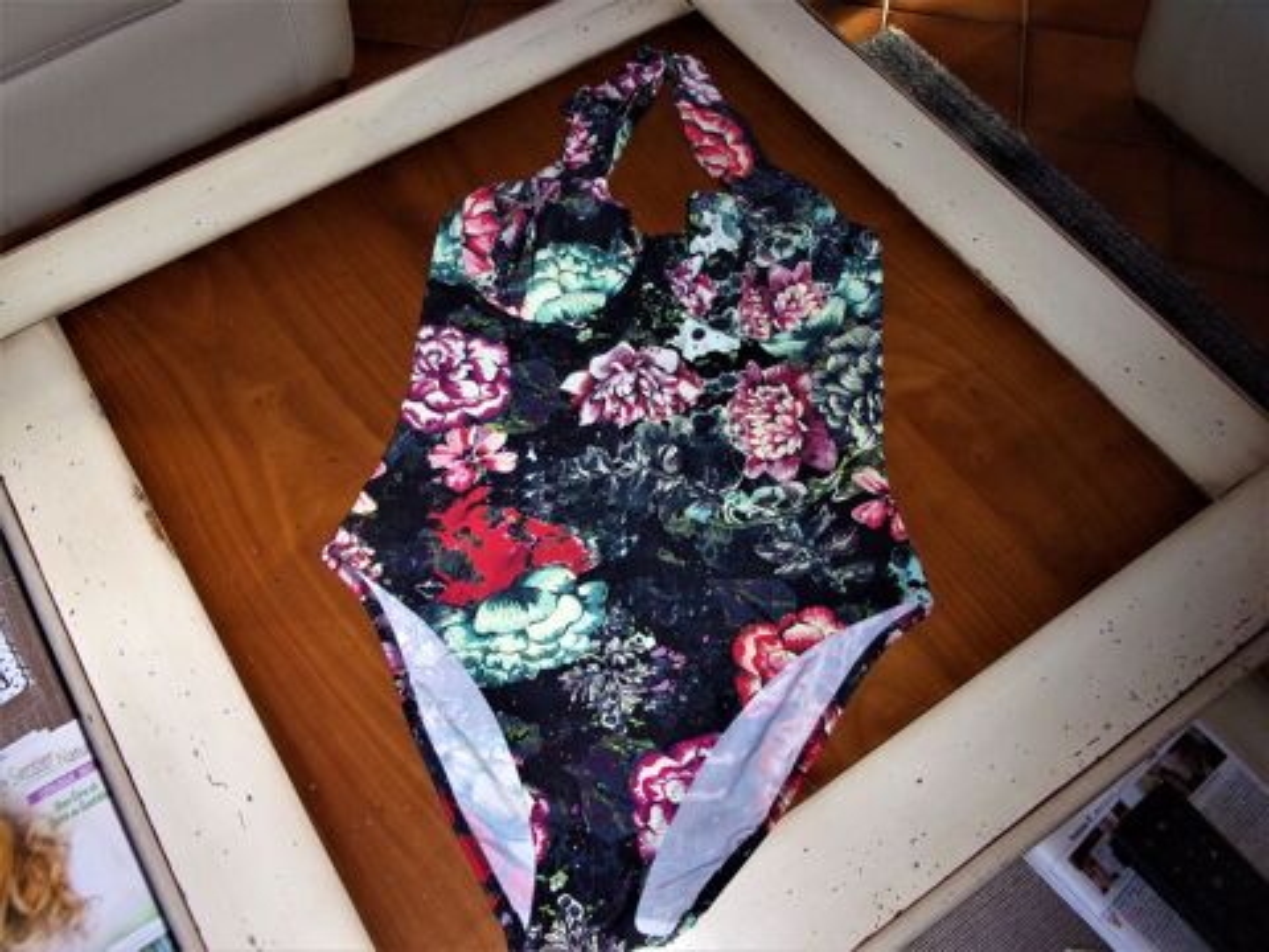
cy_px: 476
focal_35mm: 28
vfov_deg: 49.7
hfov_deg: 63.4
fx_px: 1026
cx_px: 634
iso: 200
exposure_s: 1/34
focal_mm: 5.1
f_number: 3.9
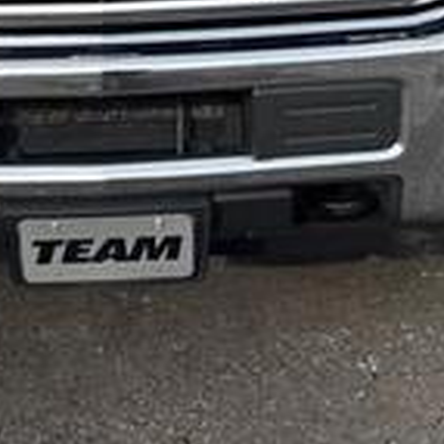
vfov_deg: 20.1
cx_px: 189
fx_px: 1175
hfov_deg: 21.4
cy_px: -81
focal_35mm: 81
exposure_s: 1/1721
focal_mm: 5.96
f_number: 1.6
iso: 50
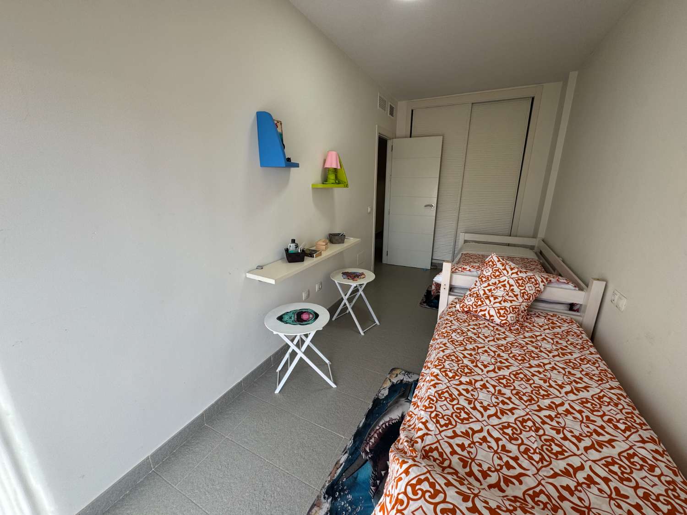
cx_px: 344
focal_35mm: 14
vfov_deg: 85.7
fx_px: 278
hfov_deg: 102.1
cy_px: 258
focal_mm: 2.22
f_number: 2.2
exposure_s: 1/123
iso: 40
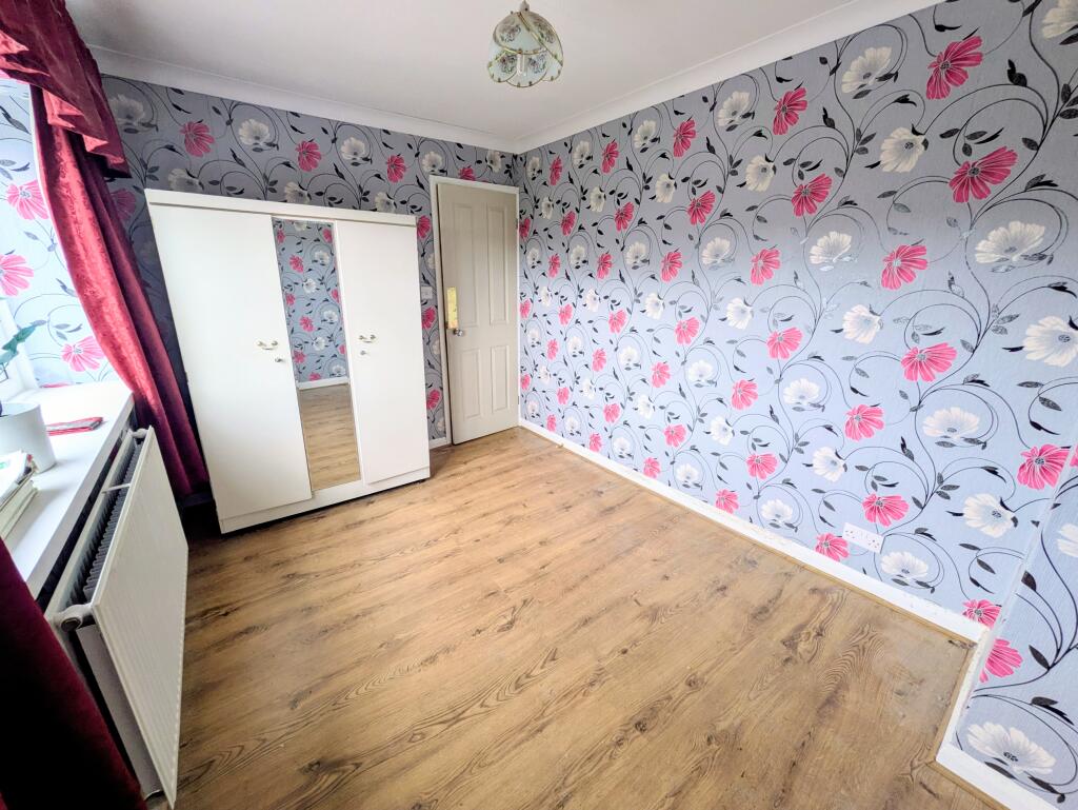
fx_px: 436
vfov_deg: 85.7
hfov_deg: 102.0
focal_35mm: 14
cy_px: 405
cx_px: 539
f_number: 2.2
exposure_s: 1/50
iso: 48
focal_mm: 1.83
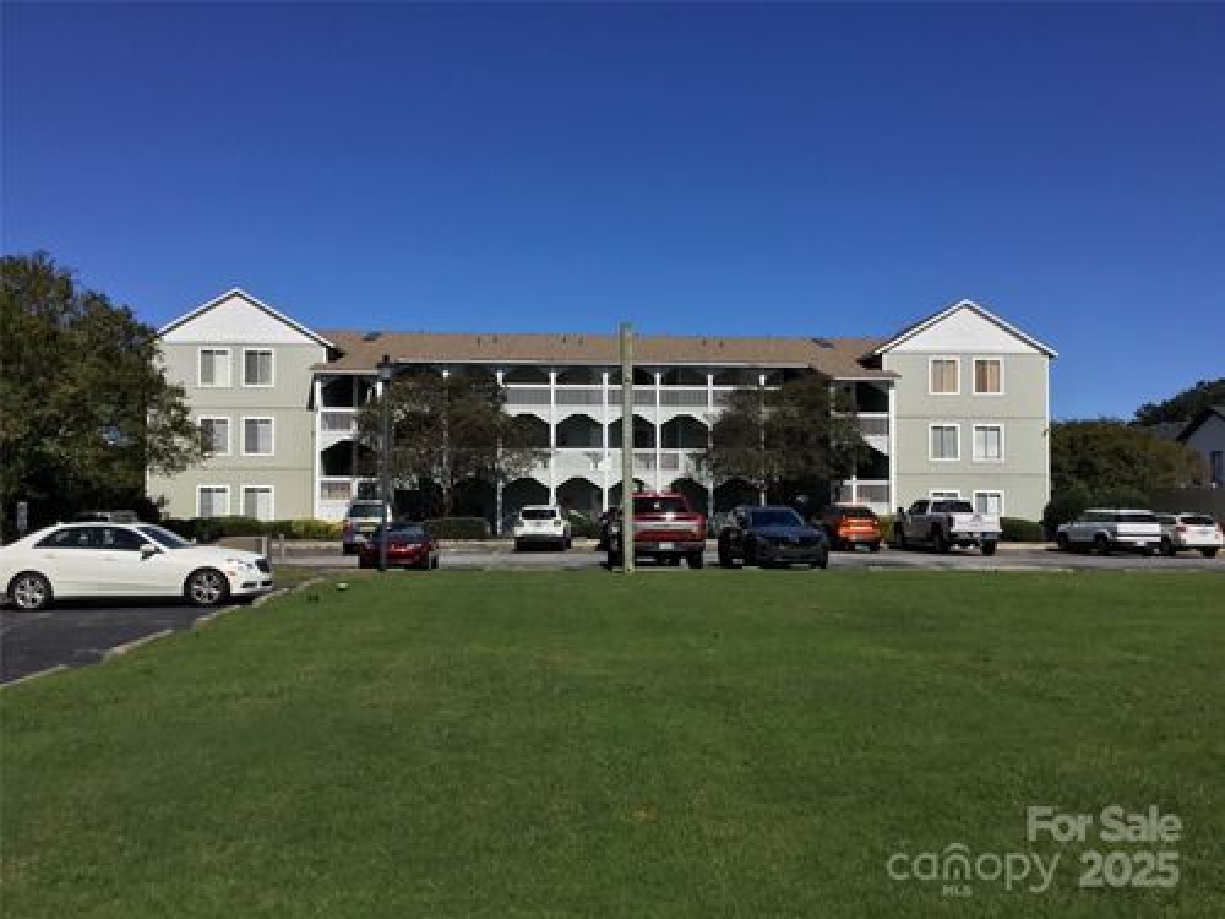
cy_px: 460
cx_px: 612
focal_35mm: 31
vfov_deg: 45.4
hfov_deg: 58.4
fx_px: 1097
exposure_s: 1/2092
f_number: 2.4
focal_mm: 3.3
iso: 25
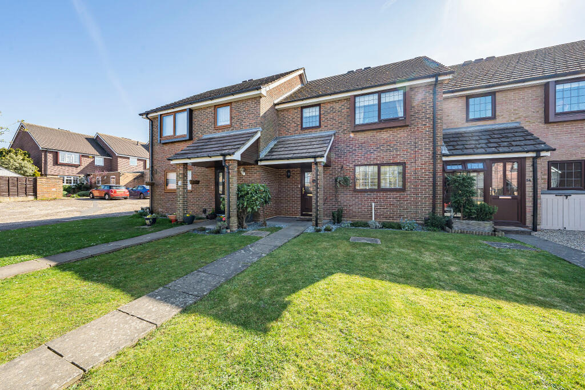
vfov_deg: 85.4
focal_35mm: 13
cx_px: 292
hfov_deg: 108.3
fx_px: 211
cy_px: 195
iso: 320
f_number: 9
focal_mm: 13
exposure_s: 1/400
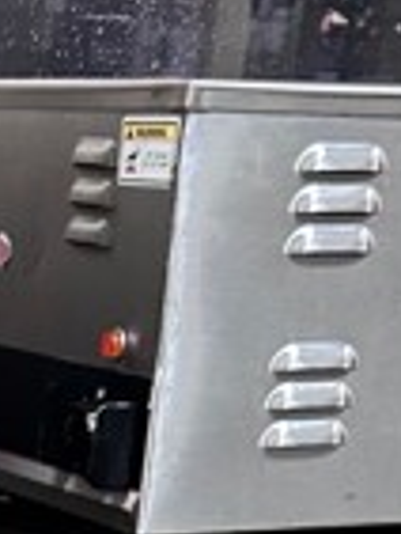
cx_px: -390
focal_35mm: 138
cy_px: 1108
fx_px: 2128
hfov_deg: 10.0
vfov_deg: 12.4
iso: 400
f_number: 1.78
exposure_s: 1/60
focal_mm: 6.86
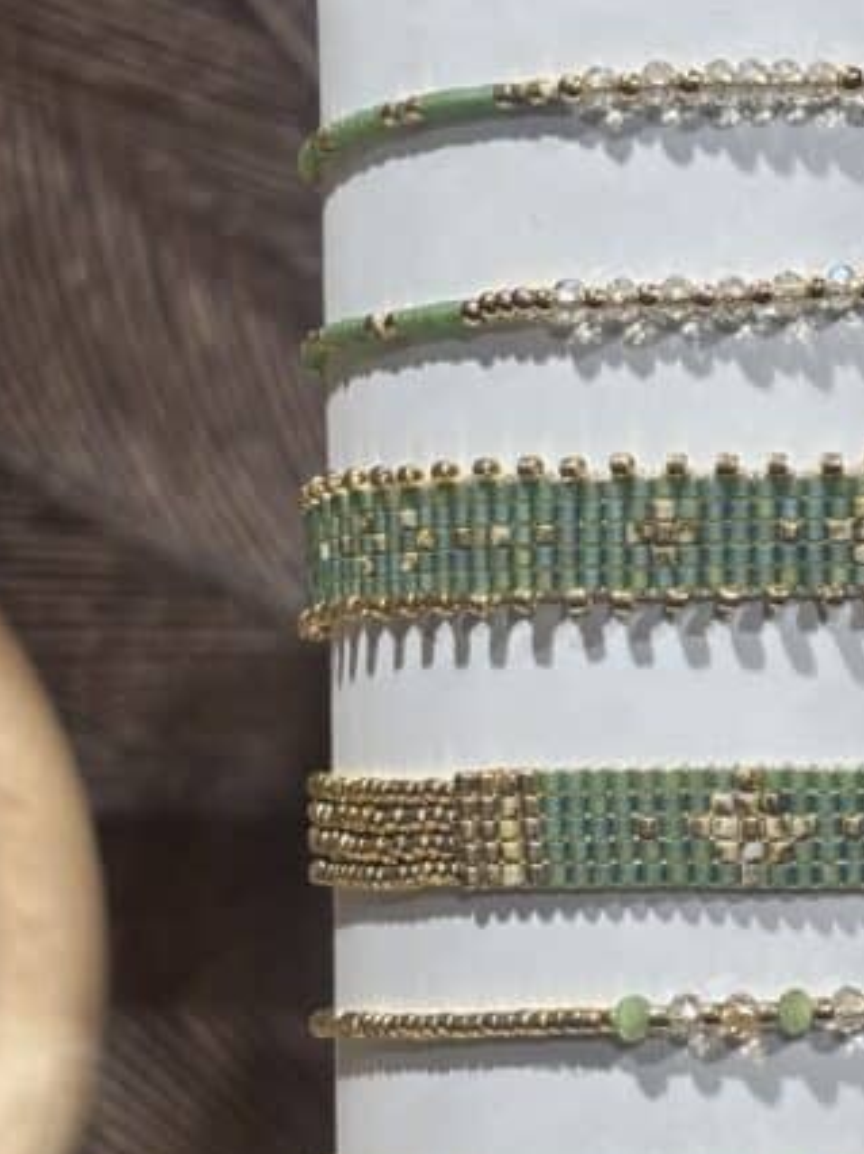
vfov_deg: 15.8
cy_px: 539
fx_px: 4164
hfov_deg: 11.7
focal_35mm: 125
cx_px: 840
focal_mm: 5.96
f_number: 1.6
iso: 32
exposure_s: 1/177
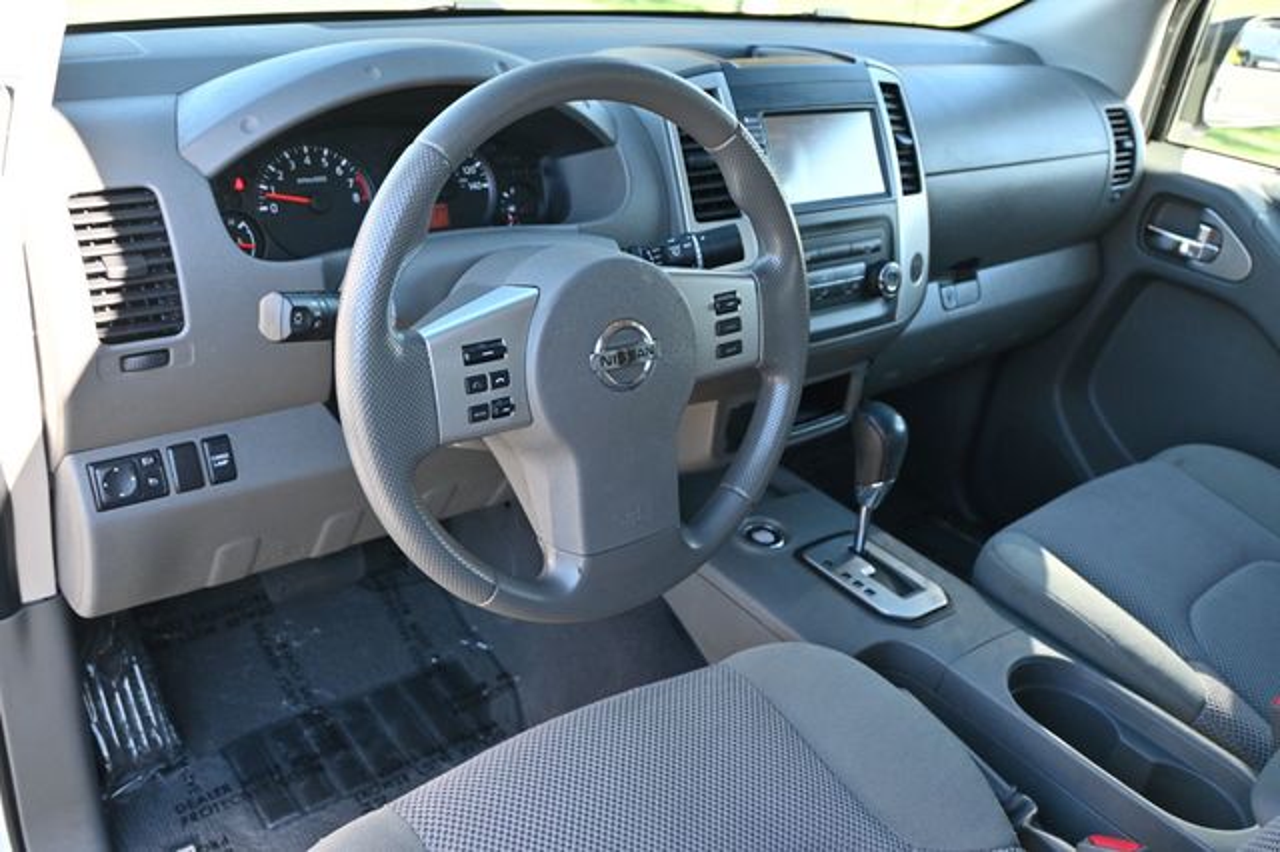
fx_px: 1119
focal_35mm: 32
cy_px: 426
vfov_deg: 41.7
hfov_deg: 59.5
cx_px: 640
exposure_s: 1/125
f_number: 4
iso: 560
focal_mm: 21
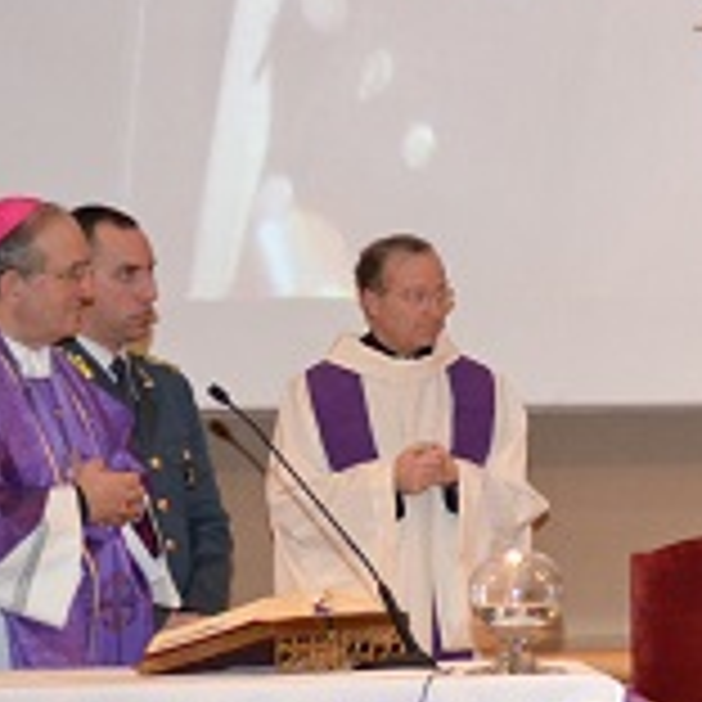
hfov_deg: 5.9
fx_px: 6694
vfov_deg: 6.0
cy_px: 556
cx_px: 1282
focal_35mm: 292
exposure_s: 1/60
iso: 1400
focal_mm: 55
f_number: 4.2
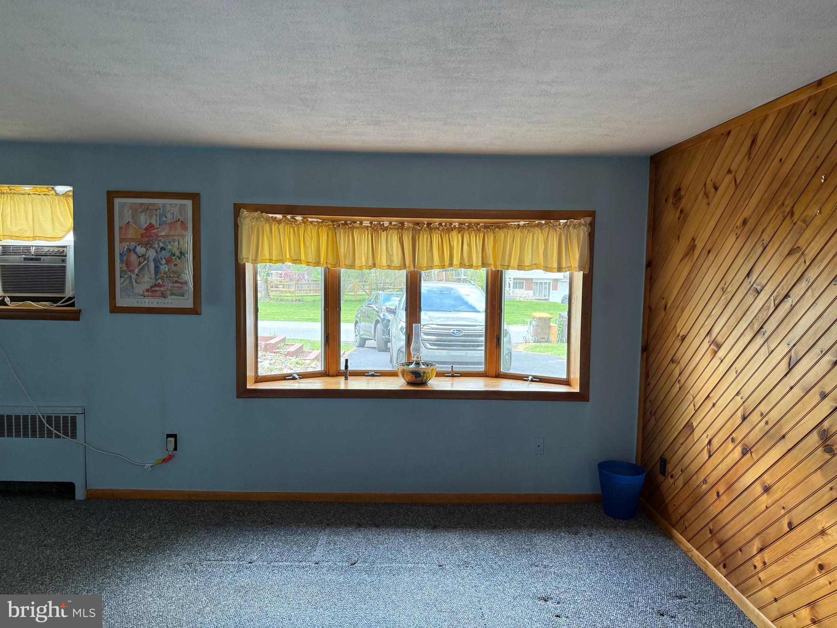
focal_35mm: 24
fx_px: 580
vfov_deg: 56.8
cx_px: 418
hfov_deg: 71.6
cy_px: 314
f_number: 1.78
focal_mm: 6.76
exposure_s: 1/101
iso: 200
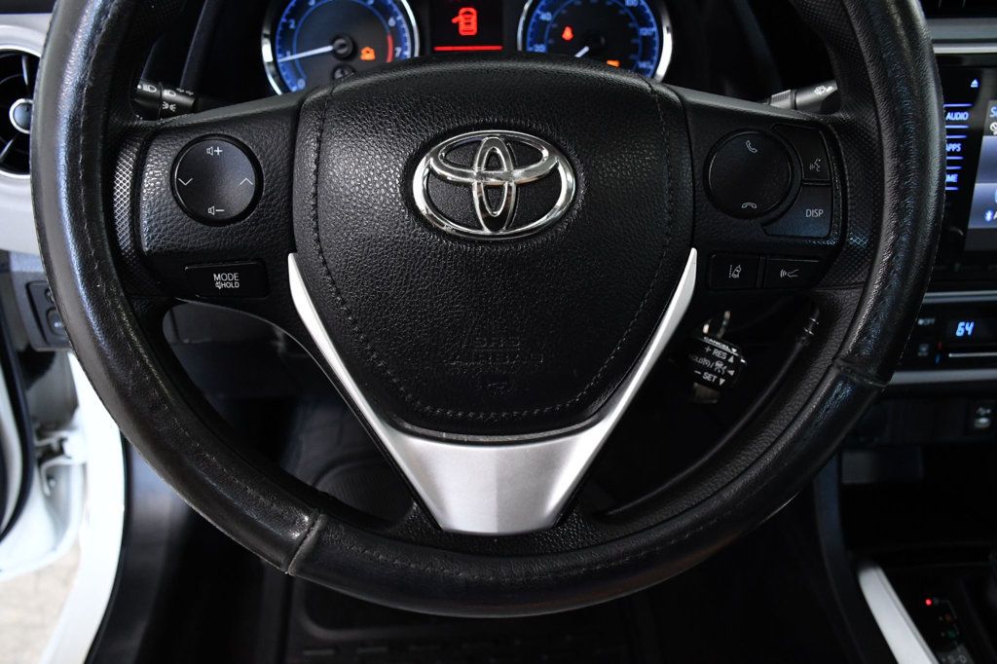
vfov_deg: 39.9
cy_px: 332
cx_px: 498
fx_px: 914
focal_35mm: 33
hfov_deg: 57.2
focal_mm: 22
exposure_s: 1/160
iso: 2500
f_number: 6.3
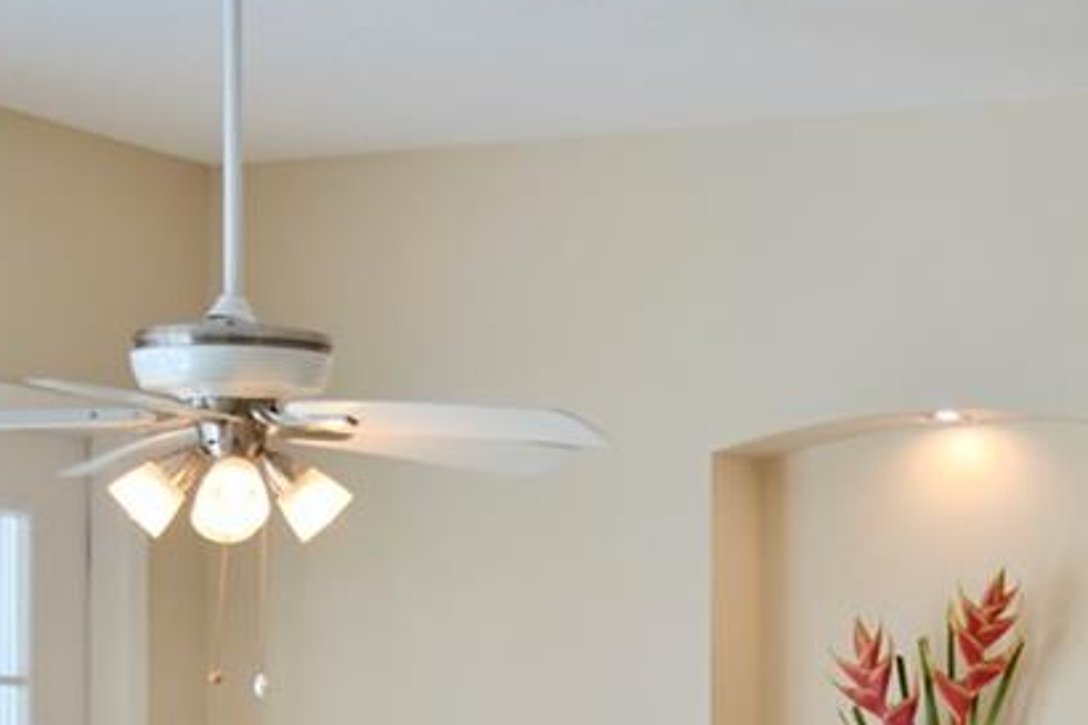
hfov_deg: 15.5
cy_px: 826
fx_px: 3965
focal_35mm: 131
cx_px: 942
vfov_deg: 10.3
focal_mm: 35
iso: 100
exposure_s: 1/40
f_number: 5
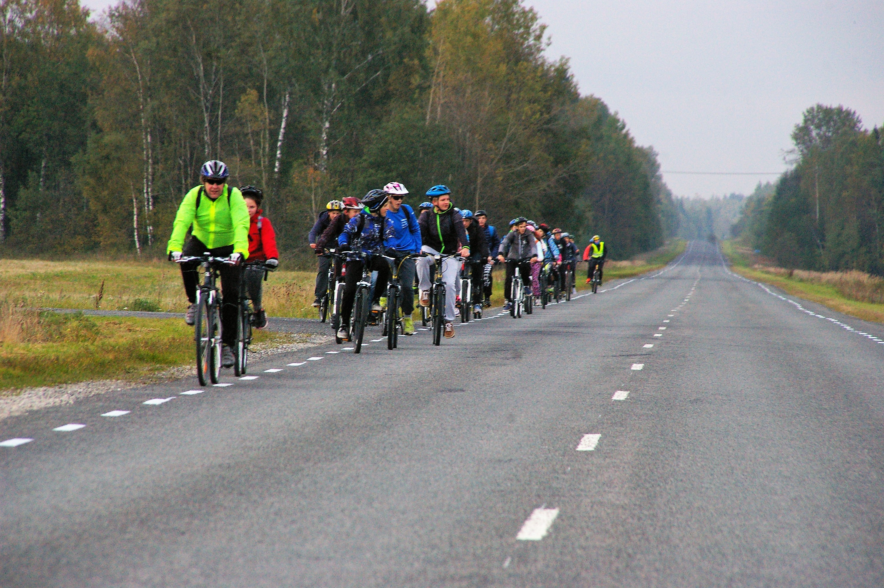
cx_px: 442
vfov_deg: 5.4
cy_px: 294
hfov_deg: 8.1
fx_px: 6256
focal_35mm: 255
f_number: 8
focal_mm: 170
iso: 800
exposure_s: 1/125
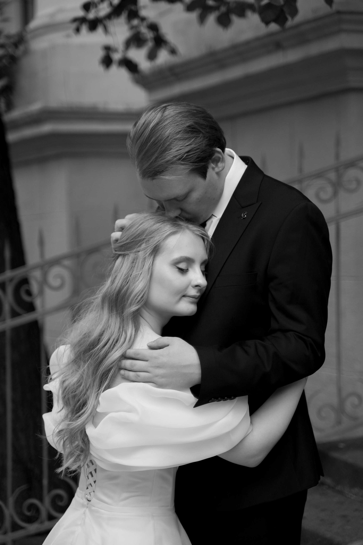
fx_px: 1134
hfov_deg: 18.2
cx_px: 182
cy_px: 272
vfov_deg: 27.0
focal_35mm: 75
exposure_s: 1/640
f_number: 2.8
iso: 125
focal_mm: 75
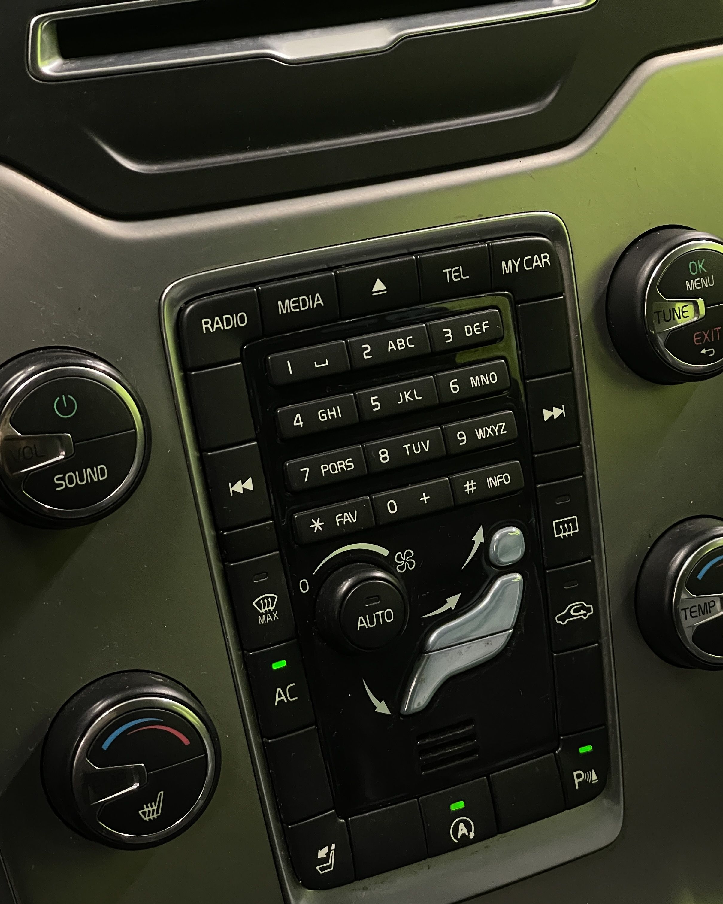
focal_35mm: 68
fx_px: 1819
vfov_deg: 27.9
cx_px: 369
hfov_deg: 22.5
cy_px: 454
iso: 500
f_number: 2
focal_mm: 6
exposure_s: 1/50
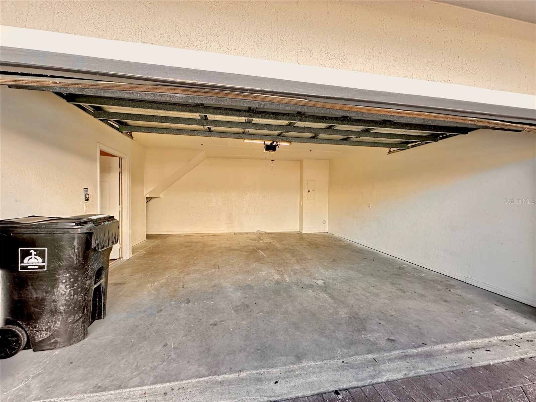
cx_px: 268
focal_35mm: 14
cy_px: 201
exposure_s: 1/120
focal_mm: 2.22
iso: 200
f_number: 2.2
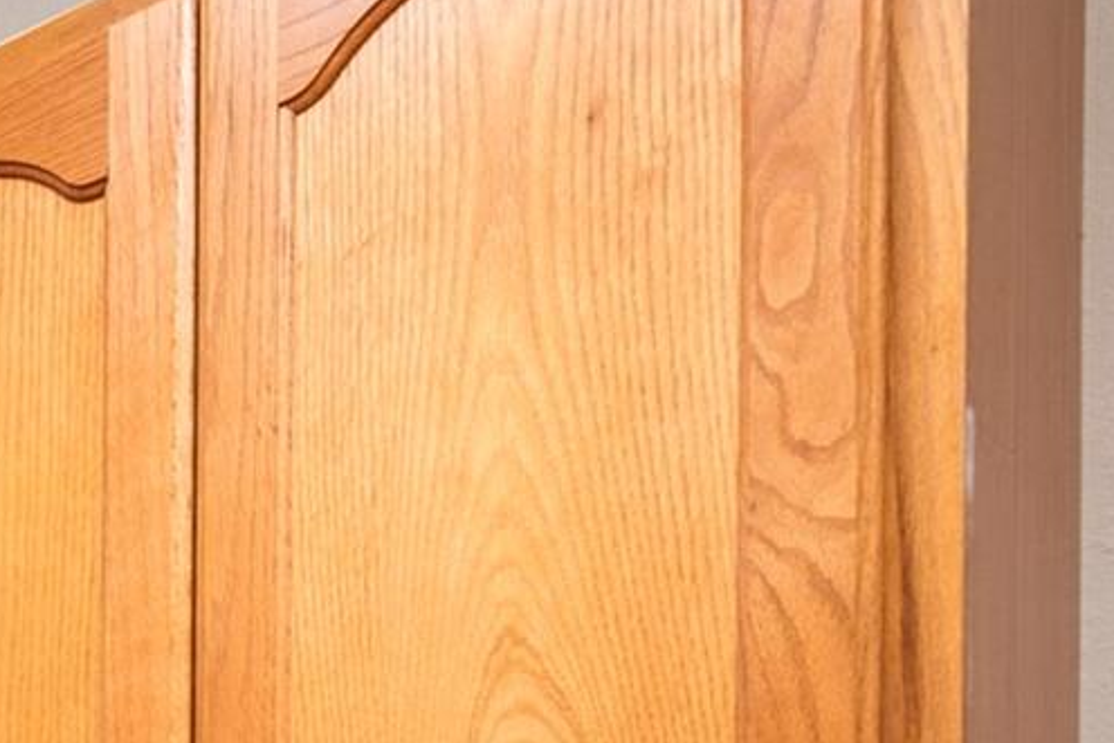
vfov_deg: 17.6
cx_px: -822
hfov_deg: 21.5
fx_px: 2043
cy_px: 1237
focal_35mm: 66
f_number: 8
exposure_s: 1/10
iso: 400
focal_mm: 16
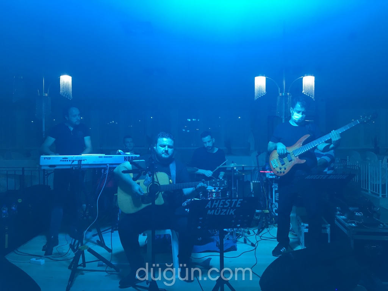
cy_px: 146
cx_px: 194
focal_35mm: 29
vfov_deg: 48.2
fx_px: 325
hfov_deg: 61.7
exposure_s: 1/33
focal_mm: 4.15
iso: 40
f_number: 2.2
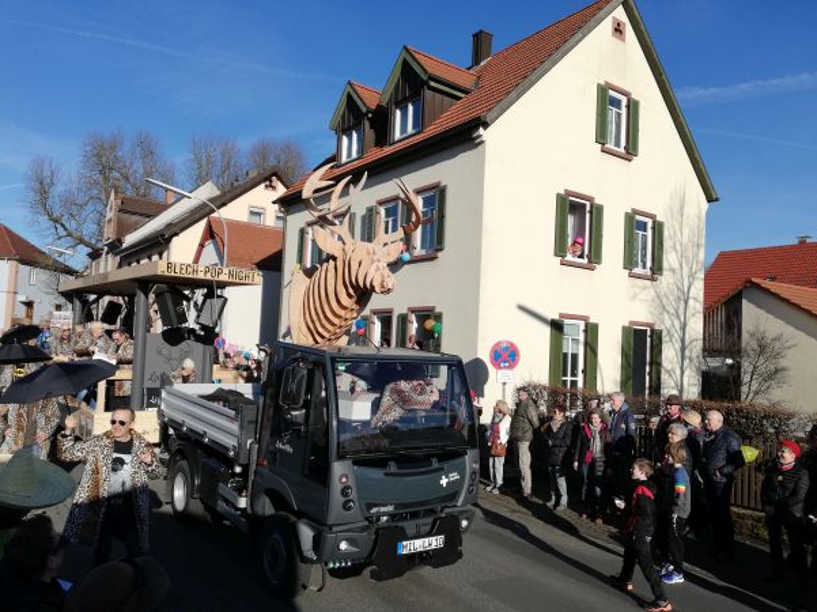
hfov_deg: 63.5
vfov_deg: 49.7
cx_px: 418
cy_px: 316
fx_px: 660
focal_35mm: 28
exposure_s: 1/1319
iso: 50
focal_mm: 3.81
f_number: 2.2
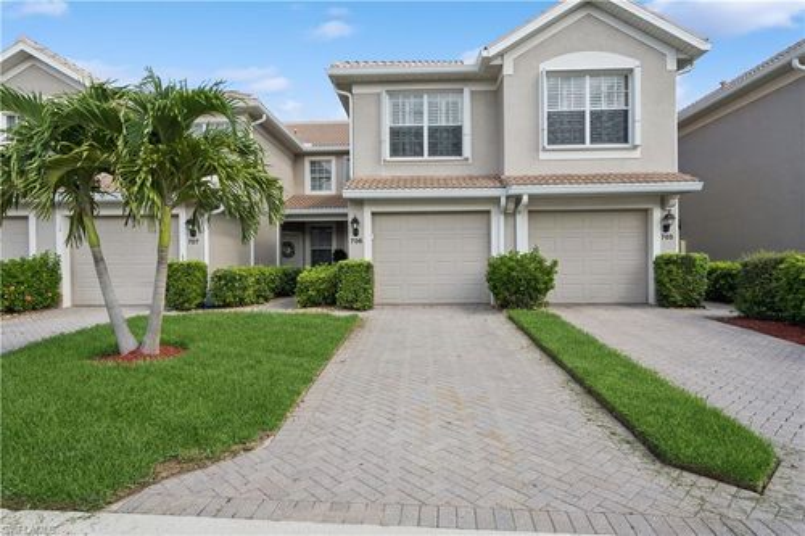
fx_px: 447
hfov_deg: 84.0
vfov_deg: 61.9
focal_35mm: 20
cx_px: 402
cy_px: 268
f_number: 8
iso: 200
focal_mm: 20
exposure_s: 1/250
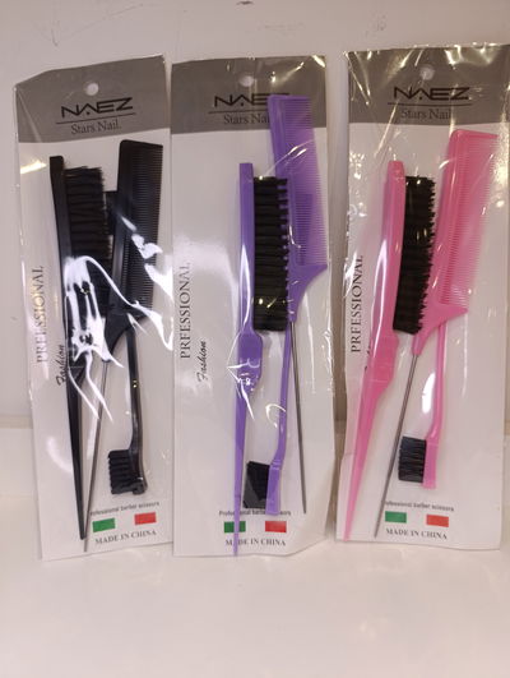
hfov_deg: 59.0
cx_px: 255
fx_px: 451
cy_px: 339
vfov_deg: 73.8
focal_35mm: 23
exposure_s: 1/100
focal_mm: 6.14
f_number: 1.6
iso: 500
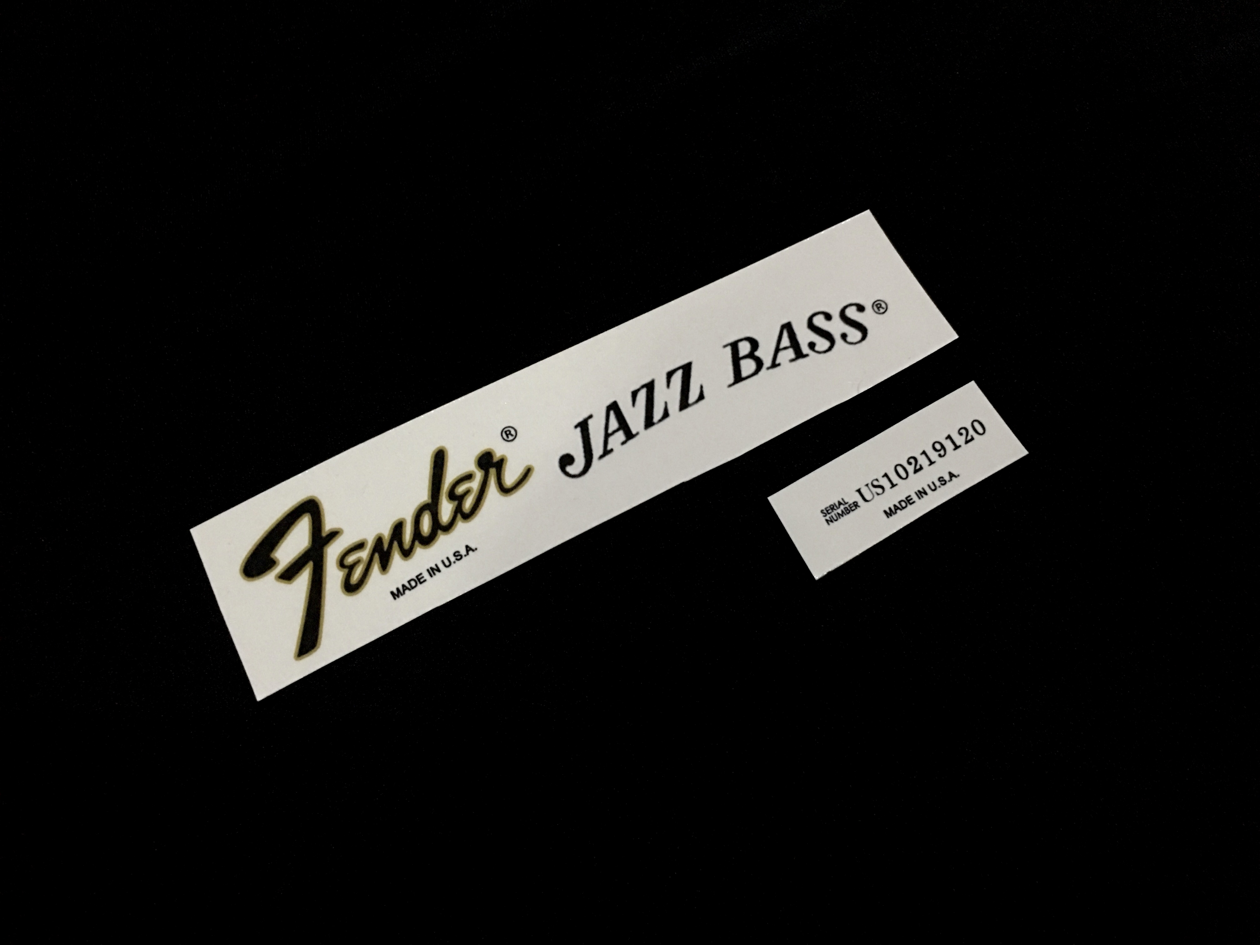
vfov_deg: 48.2
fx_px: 1056
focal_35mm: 29
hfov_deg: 61.7
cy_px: 472
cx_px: 630
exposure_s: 1/4
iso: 160
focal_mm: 4.15
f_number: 2.2
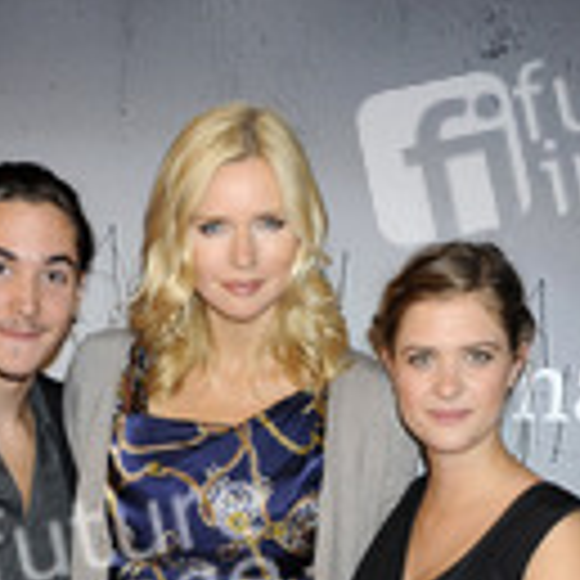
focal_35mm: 126
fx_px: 2389
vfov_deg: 13.2
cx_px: 180
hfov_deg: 13.8
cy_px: 814
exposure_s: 1/160
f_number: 5.6
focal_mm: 48
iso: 640
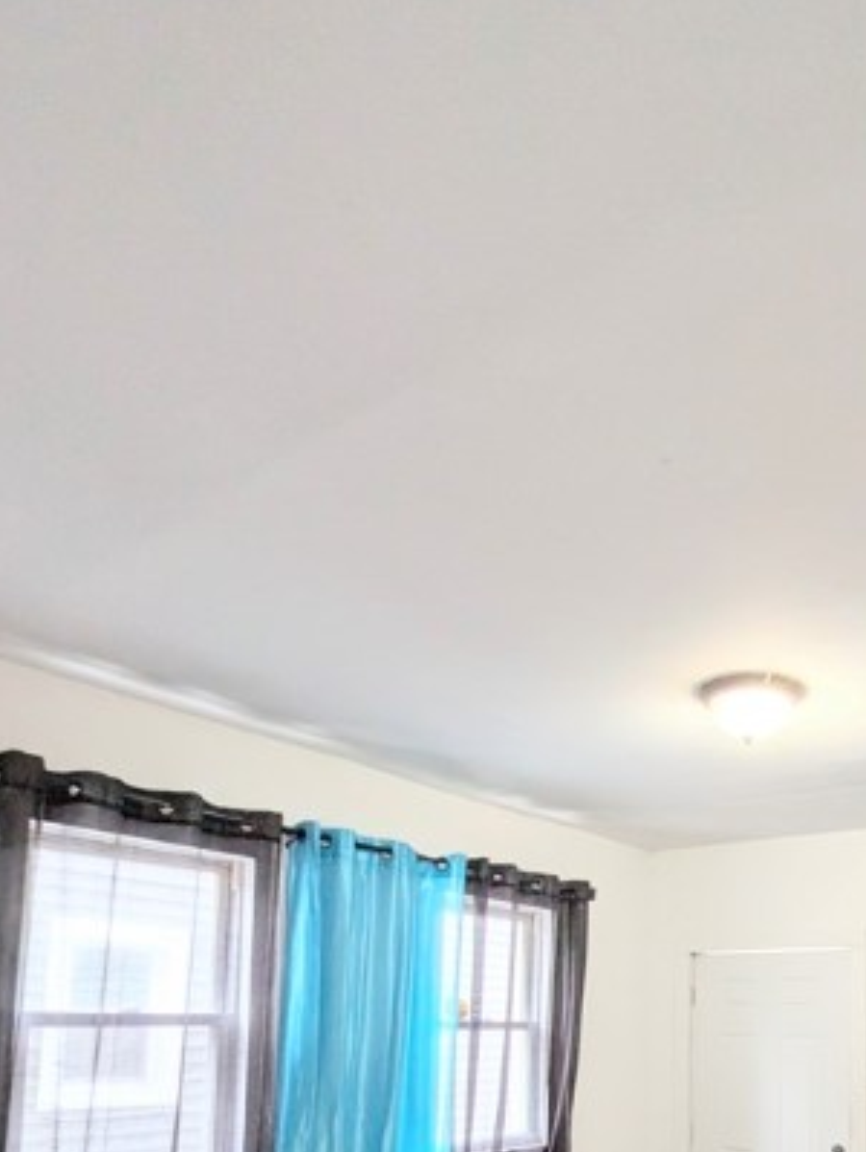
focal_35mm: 25
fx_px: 833
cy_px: 944
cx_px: 644
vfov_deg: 62.6
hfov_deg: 52.7
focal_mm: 1.54
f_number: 2.2
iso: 187
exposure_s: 1/30
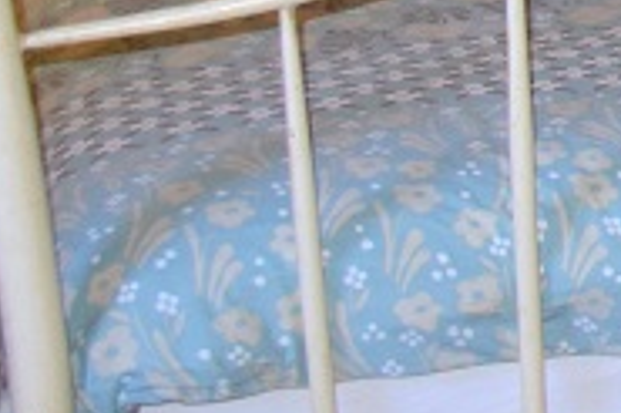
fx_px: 3016
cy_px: -673
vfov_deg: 7.2
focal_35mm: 175
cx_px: 1799
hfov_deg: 9.5
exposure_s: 1/100
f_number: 5
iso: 800
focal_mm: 18
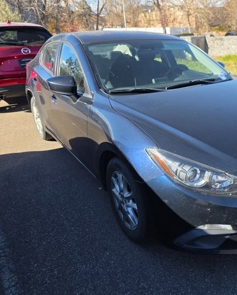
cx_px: 183
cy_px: 145
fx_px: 272
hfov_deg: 45.2
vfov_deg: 57.1
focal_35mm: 31
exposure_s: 1/2476
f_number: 1.7
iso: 80
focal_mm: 6.3
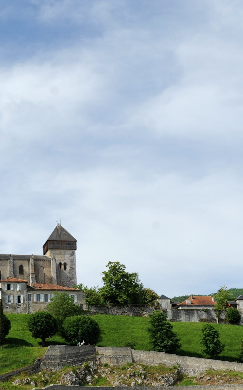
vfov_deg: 27.1
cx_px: -32
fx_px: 806
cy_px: 206
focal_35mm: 76
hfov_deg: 16.6
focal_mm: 34
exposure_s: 1/800
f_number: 7.1
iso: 200
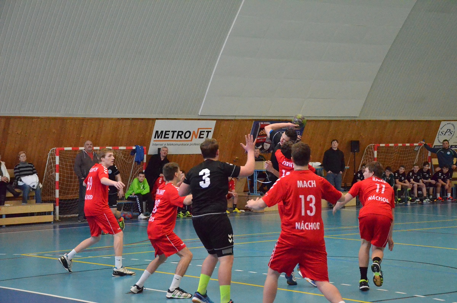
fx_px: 1102
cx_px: 228
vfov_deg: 15.6
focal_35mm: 87
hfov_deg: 23.4
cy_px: 152
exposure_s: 1/1000
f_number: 6.3
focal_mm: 58
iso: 6400
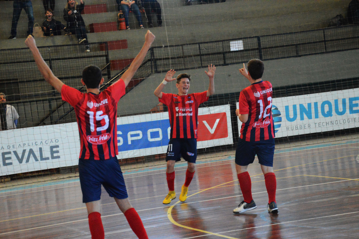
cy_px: 120
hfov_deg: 19.5
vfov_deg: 13.0
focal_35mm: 105
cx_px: 180
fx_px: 1046
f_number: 6.3
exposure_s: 1/200
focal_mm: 70
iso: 6400
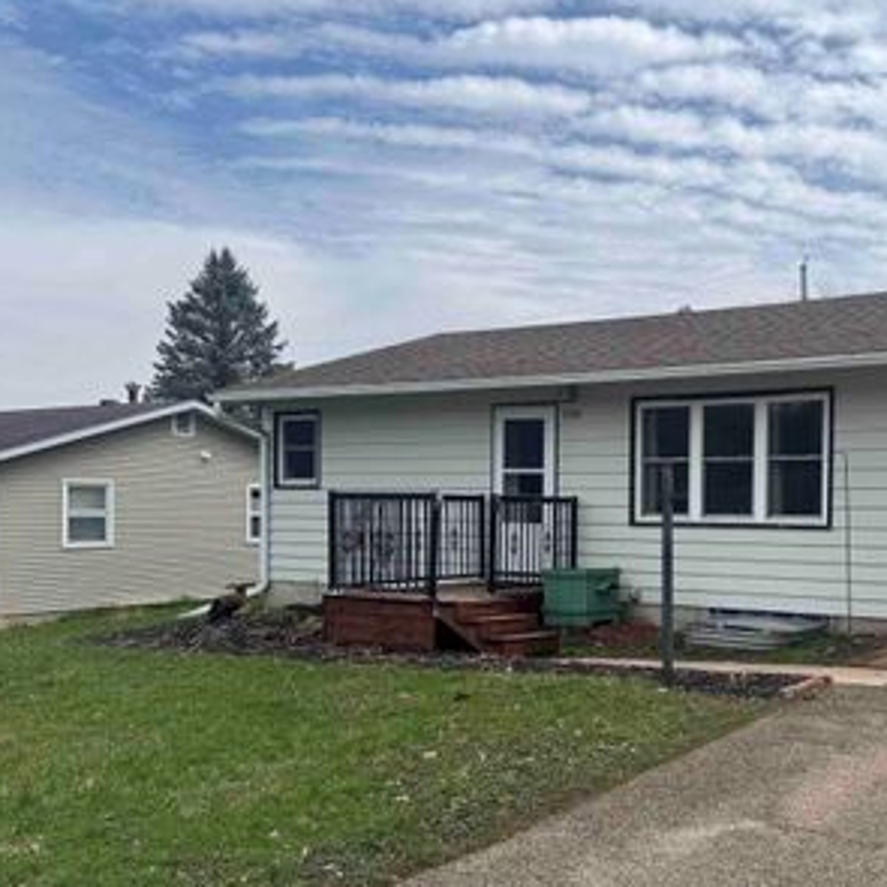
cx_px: 689
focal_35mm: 36
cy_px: 537
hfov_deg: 44.2
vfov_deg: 45.8
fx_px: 1044
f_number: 1.78
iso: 80
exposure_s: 1/4950
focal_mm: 6.76
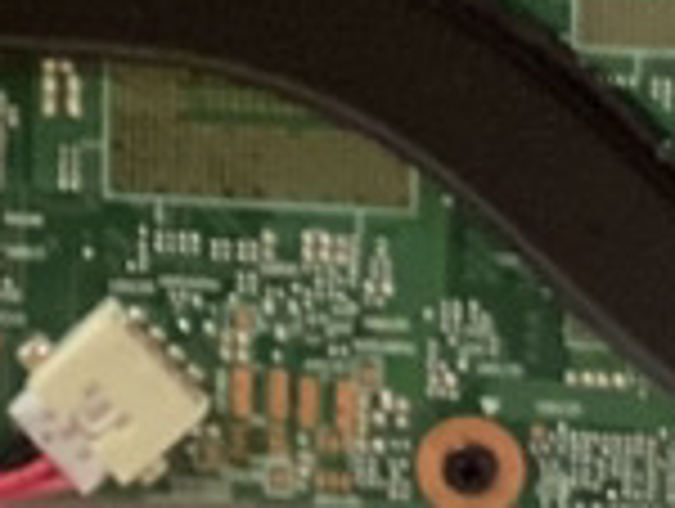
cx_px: 626
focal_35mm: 248
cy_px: -697
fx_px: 4844
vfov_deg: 5.8
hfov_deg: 7.9
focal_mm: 3.3
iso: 400
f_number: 2.4
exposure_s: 1/33
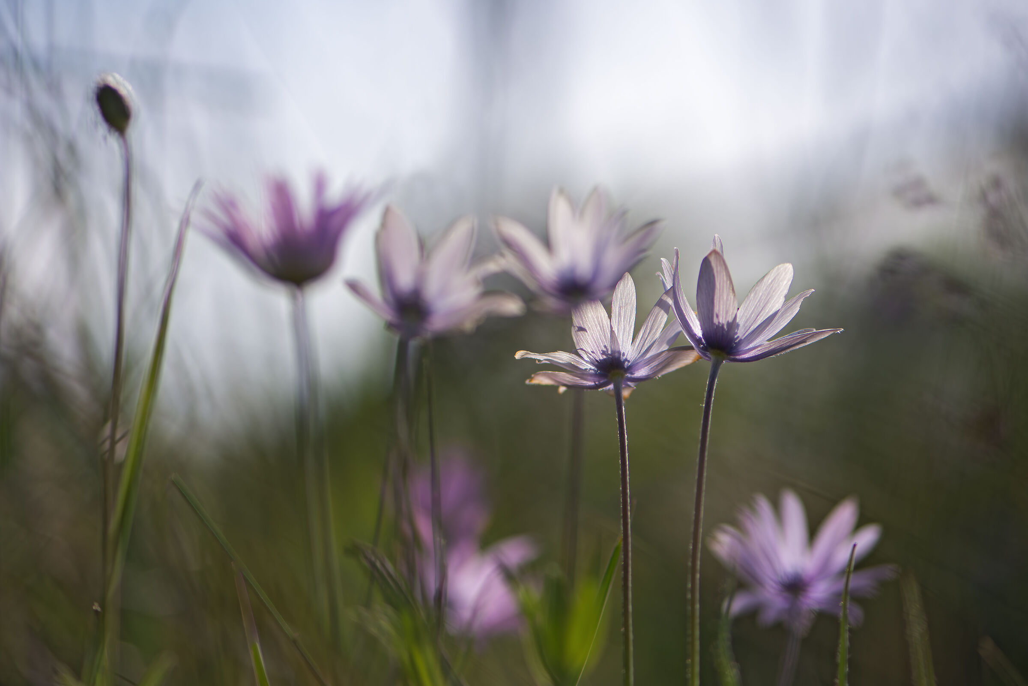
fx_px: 4497
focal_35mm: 158
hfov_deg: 13.0
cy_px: 343
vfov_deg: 8.7
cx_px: 514
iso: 100
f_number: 3.2
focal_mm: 105
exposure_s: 1/2500
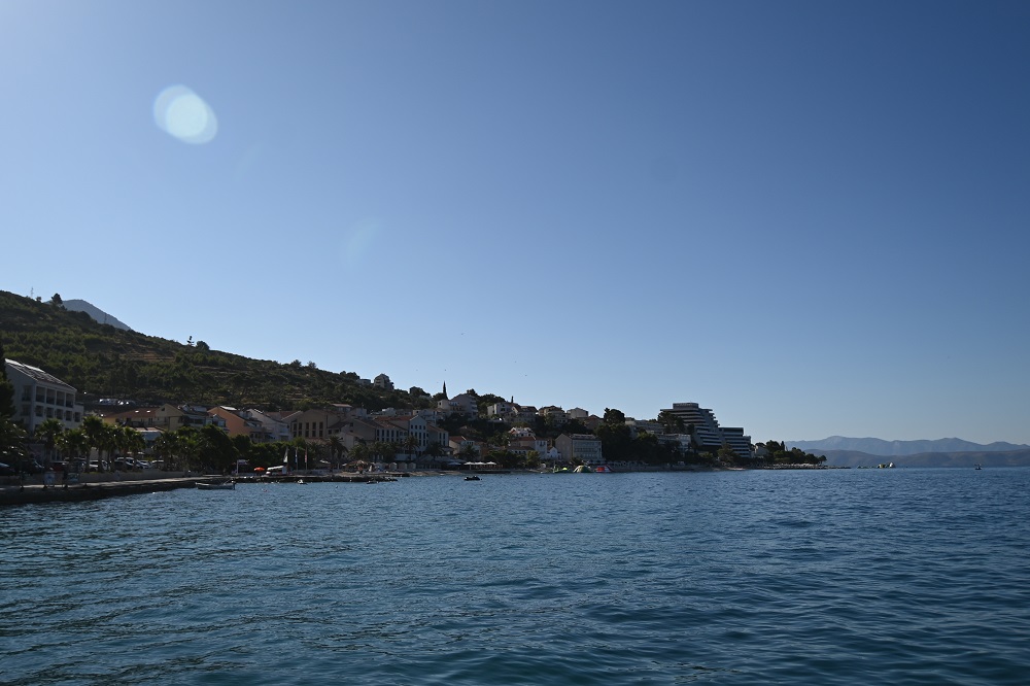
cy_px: 343
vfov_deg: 46.4
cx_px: 515
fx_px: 801
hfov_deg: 65.5
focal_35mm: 28
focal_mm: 19
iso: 100
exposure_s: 1/2000
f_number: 4.5
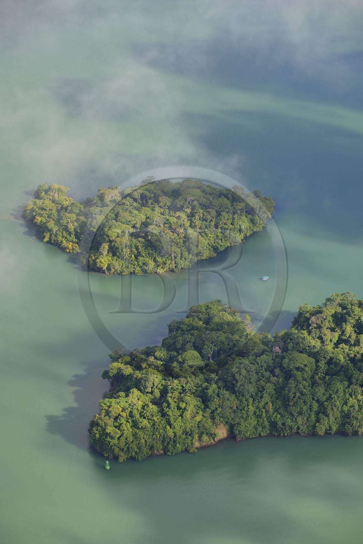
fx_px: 1816
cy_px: 272
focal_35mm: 120
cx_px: 182
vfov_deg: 17.1
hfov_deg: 11.4
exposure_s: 1/800
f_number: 4.5
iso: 200
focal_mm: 120
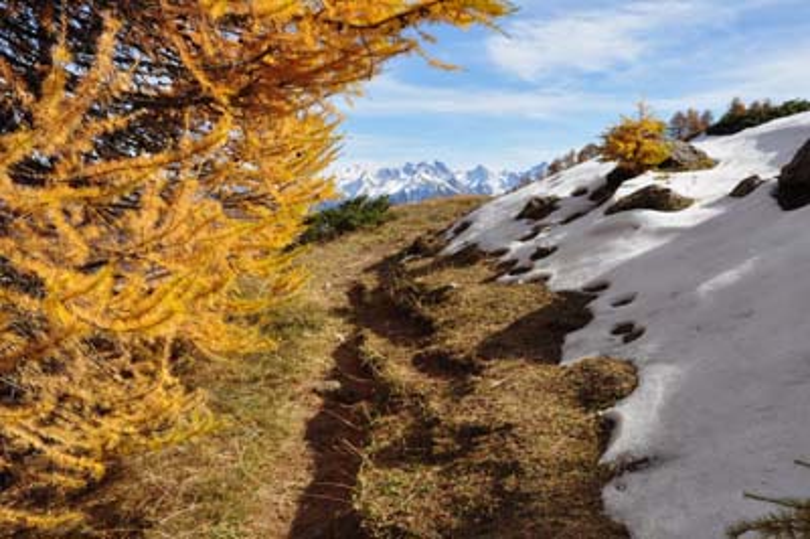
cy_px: 270
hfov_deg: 49.6
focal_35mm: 39
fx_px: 877
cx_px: 405
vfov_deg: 34.2
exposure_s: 1/125
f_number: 20
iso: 400
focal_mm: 26
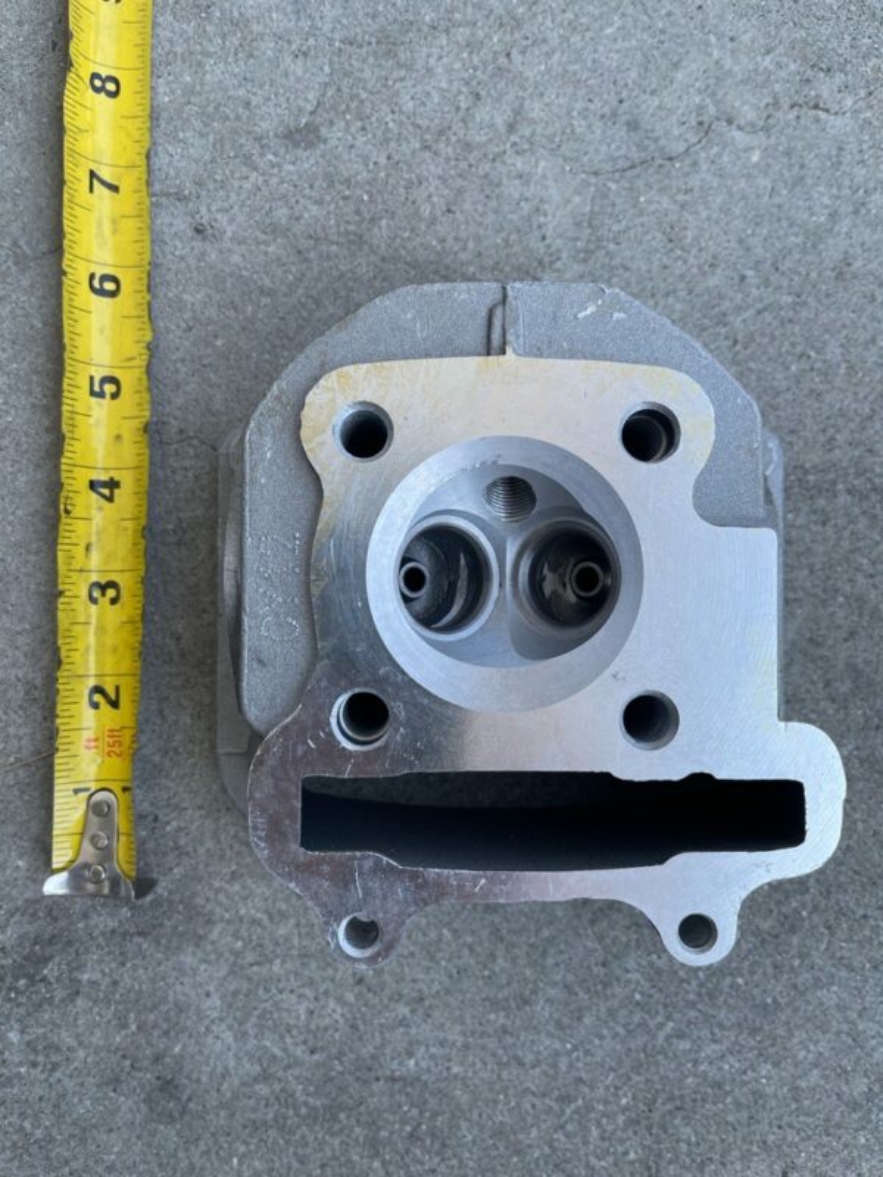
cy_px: 588
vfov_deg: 67.3
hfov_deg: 53.1
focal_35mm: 26
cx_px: 442
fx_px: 884
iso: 32
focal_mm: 5.1
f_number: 1.6
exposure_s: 1/740
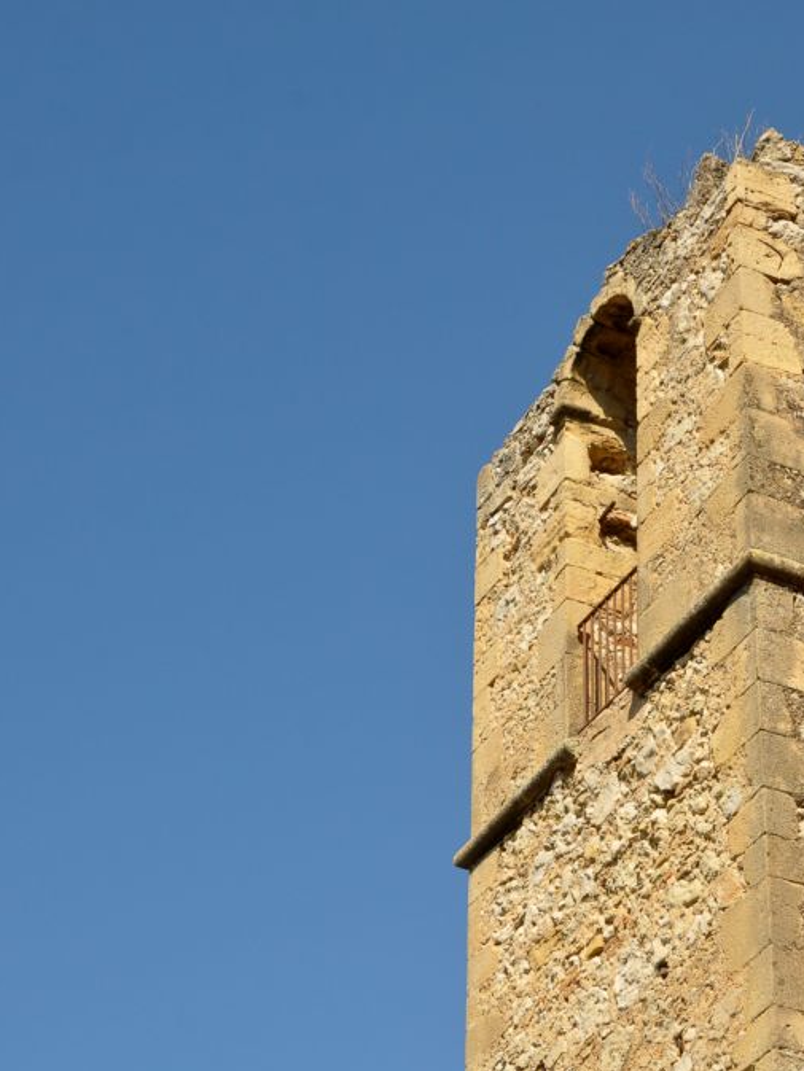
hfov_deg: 15.9
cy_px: 538
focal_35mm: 92
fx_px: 2848
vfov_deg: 21.3
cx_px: 681
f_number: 10
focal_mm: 42
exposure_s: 1/400
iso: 320
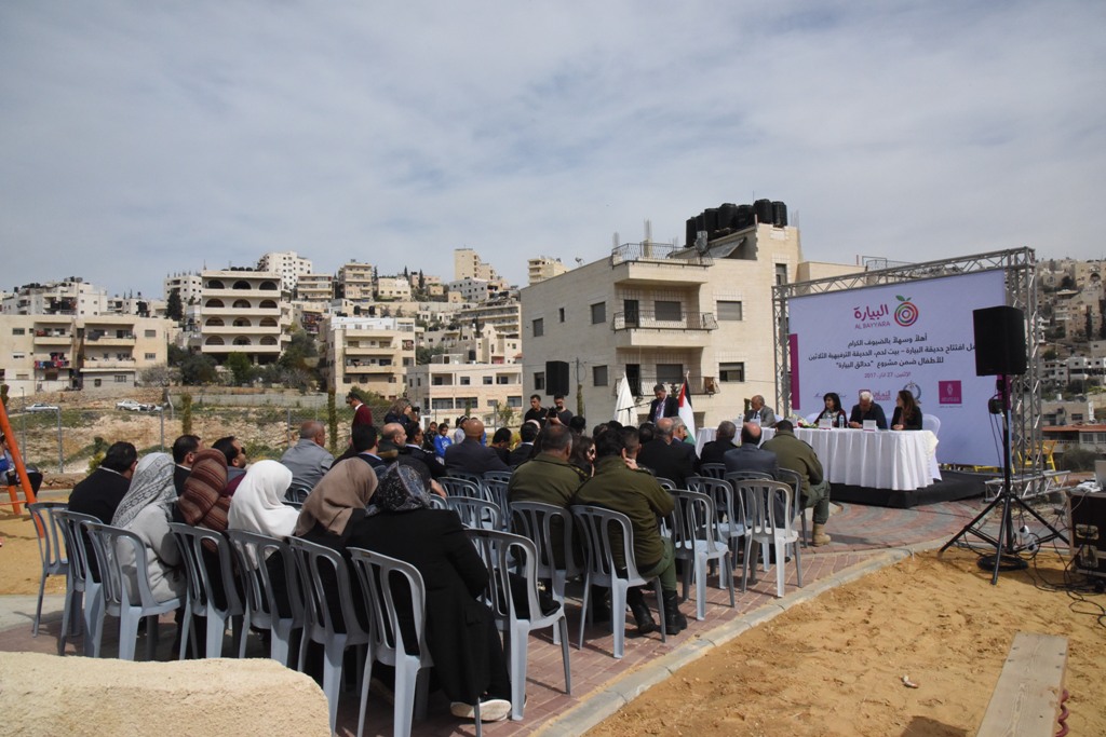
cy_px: 368
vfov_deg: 53.1
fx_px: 737
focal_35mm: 24
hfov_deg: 73.7
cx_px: 553
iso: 5000
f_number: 22
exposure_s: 1/2500
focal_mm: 24
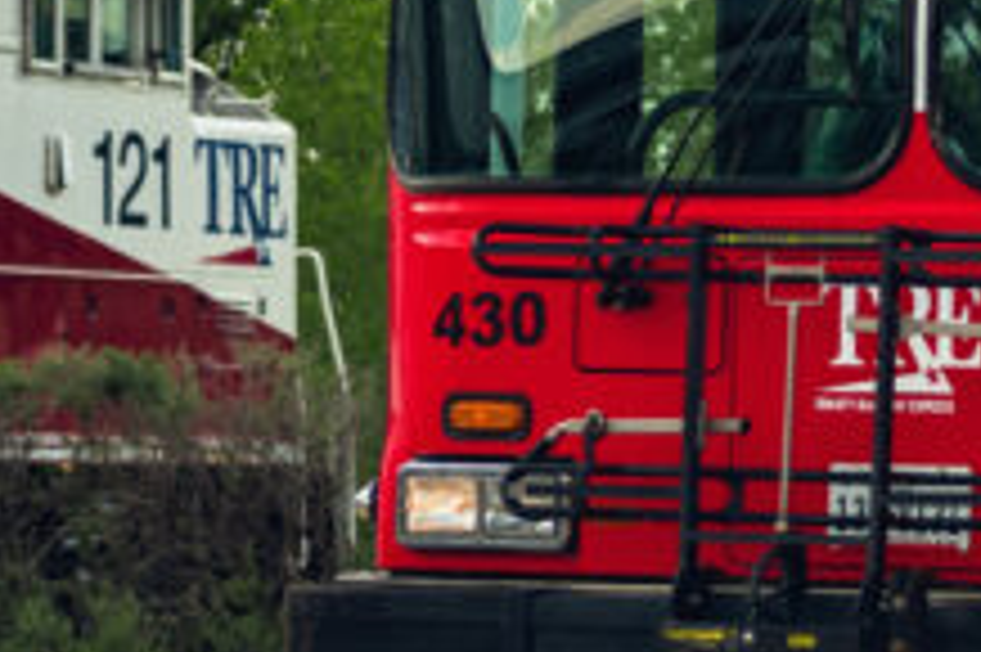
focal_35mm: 400
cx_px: 1256
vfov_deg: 3.4
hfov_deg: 5.1
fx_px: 10891
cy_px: 29
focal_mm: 85
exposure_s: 1/200
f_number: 4.5
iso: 64
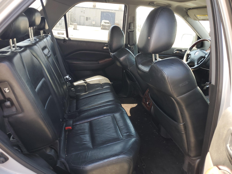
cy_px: 87
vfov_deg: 53.1
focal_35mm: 26
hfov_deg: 67.3
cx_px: 116
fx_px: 174
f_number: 1.5
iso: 50
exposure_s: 1/152
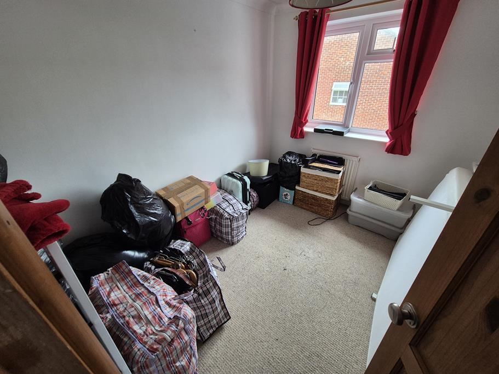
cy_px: 187
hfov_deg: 106.2
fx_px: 187
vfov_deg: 89.9
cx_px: 250
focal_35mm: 13
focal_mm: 2.2
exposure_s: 1/50
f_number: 2.2
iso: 250
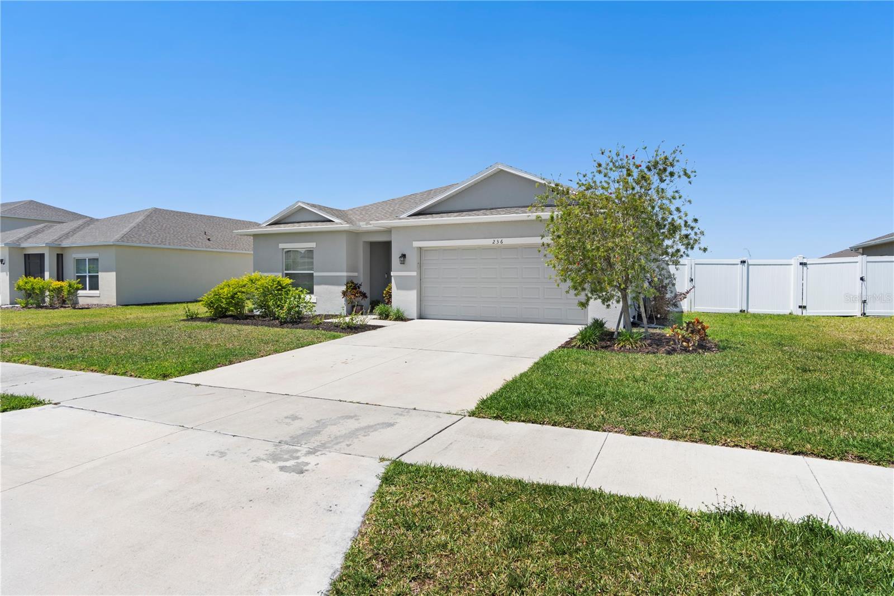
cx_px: 447
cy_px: 298
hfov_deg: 85.4
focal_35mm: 20
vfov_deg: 63.2
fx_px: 484
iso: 100
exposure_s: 1/125
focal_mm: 13
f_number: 8
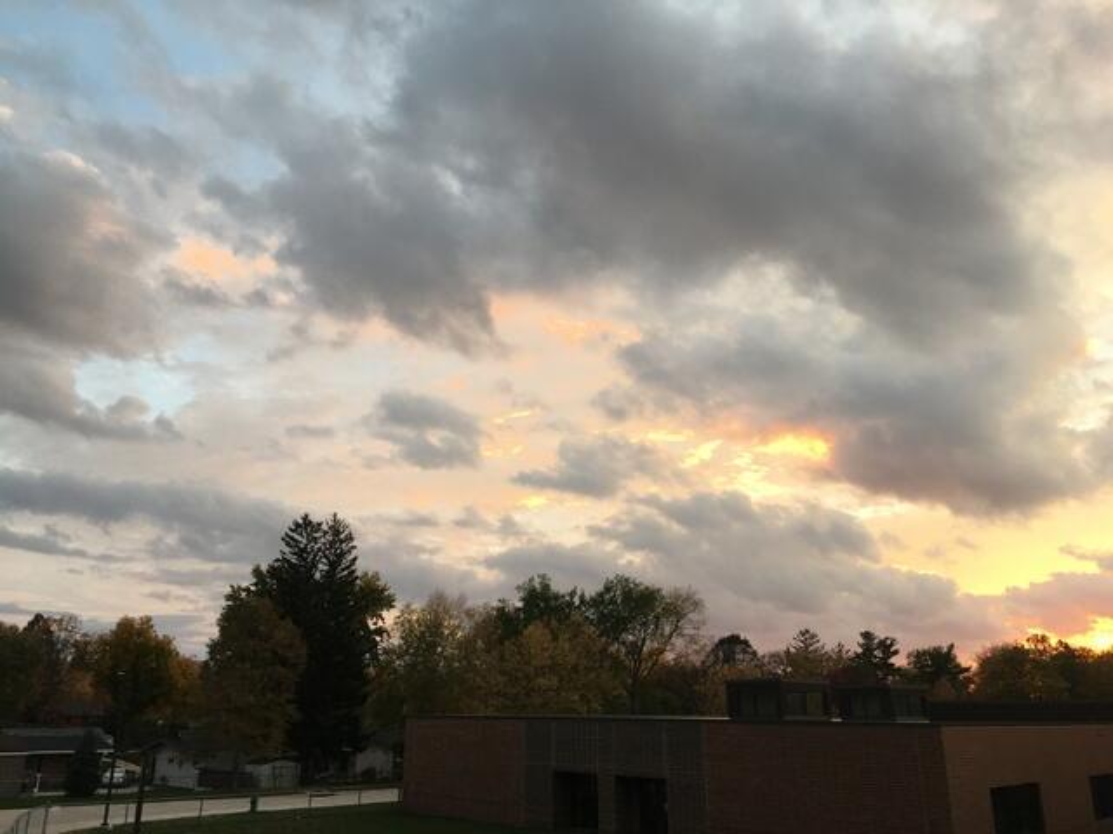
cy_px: 417
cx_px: 556
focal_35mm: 29
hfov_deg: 61.7
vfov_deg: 48.2
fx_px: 932
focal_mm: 4.15
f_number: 2.2
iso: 40
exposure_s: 1/120
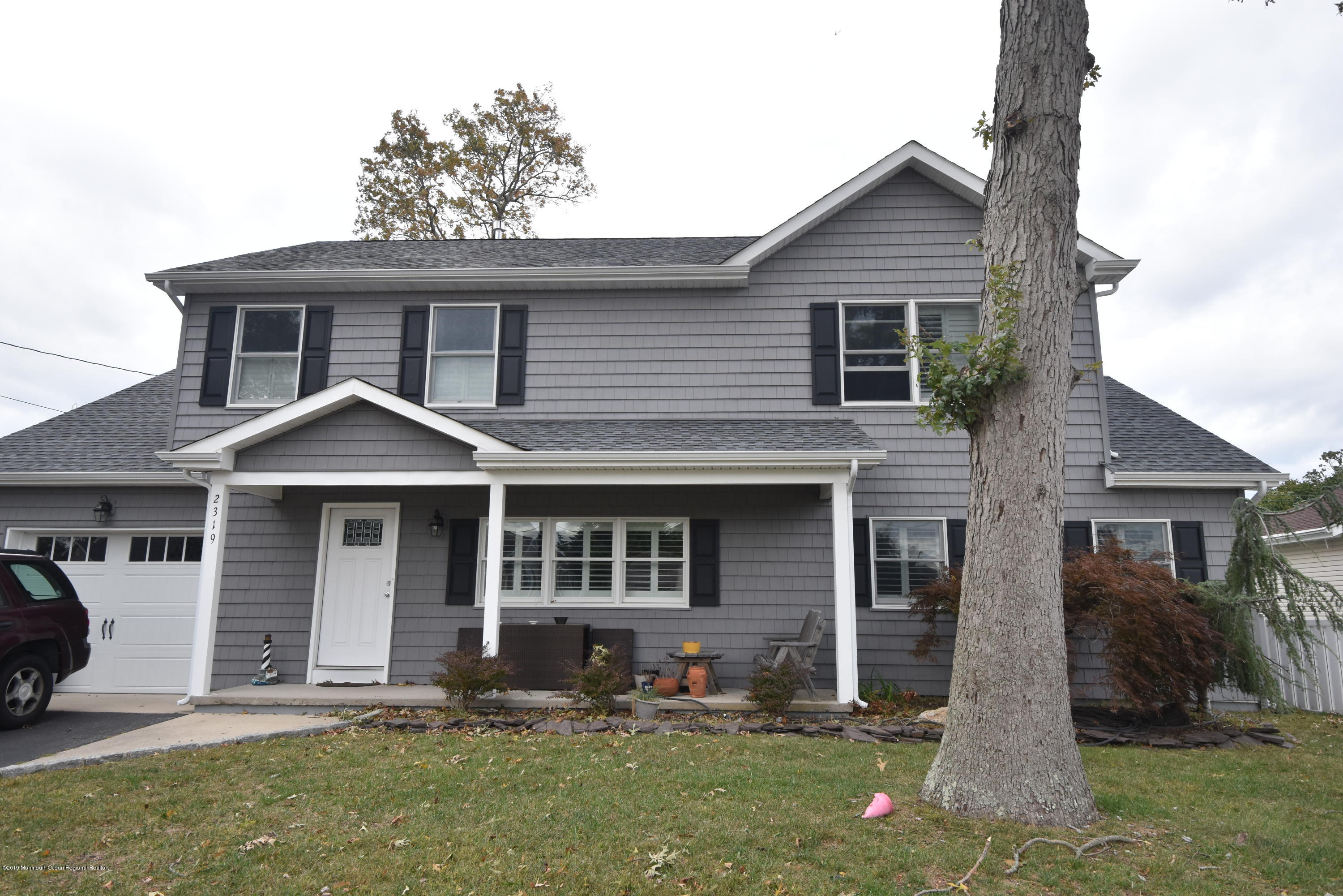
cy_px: 448
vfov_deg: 56.1
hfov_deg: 77.3
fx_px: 839
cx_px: 672
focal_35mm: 22
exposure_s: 1/200
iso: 400
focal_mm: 15
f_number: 7.1
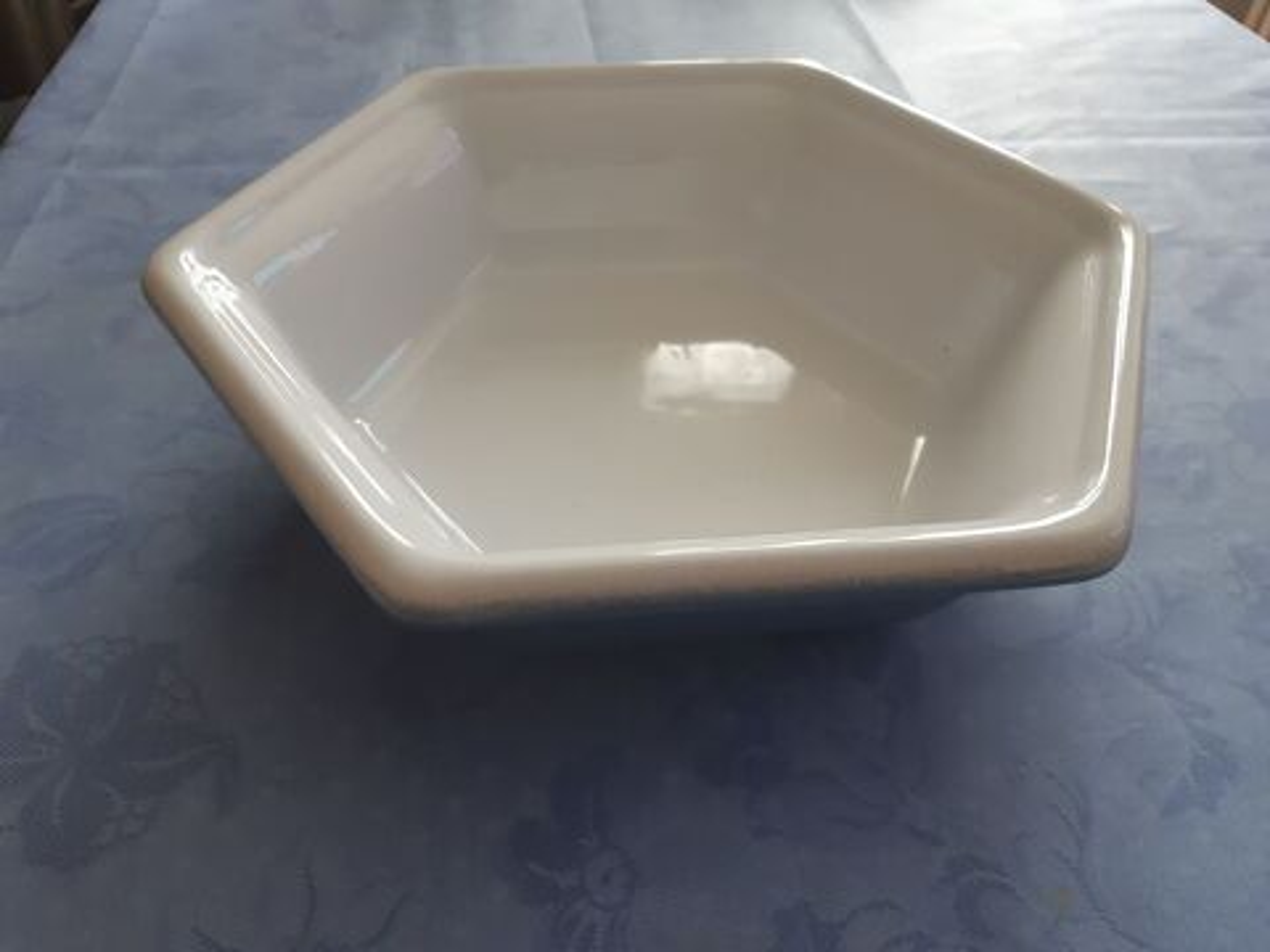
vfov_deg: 53.1
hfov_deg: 67.3
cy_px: 476
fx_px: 954
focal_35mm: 26
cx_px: 635
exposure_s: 1/25
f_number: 1.7
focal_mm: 3.92
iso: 200
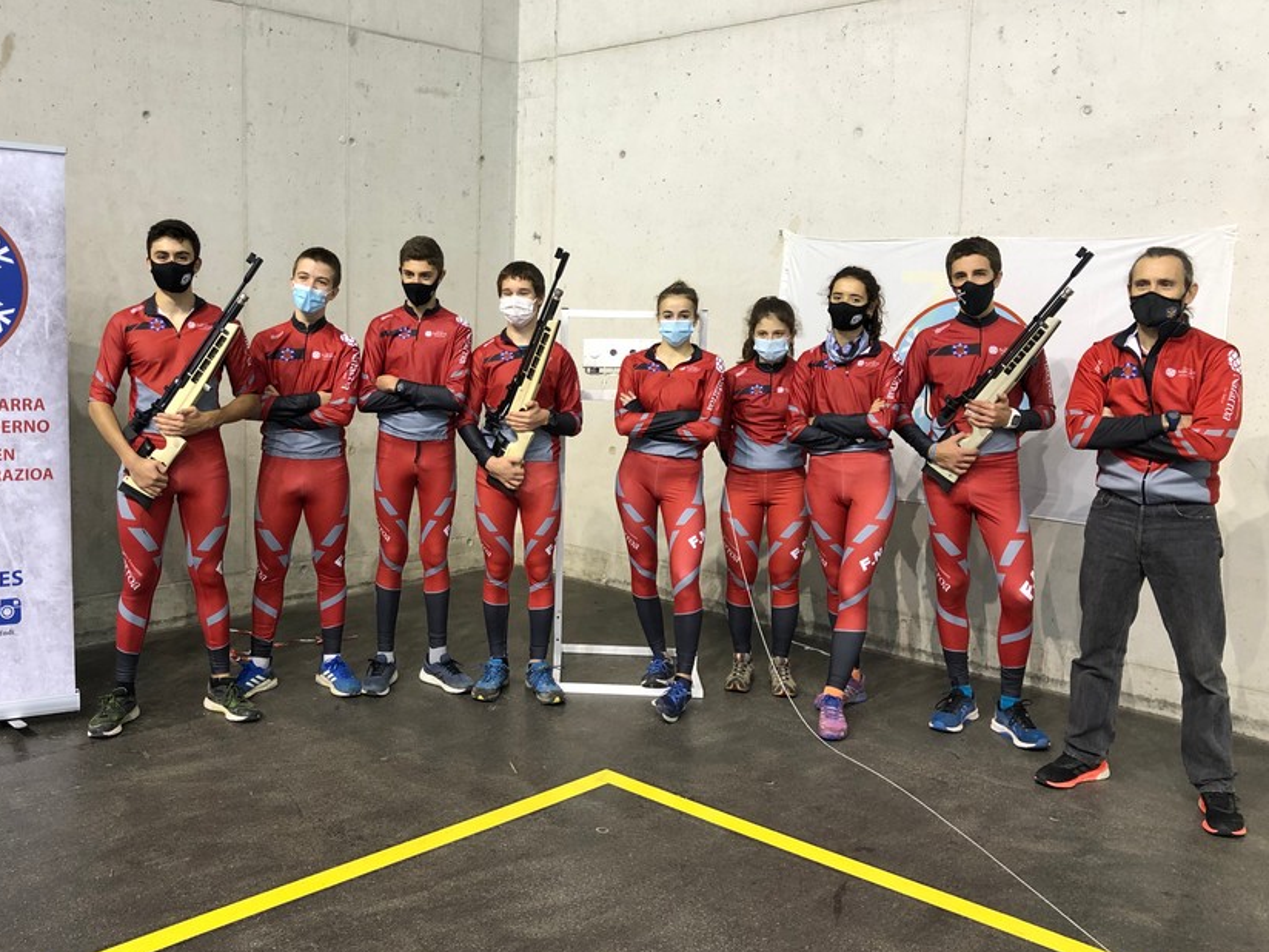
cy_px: 442
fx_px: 1246
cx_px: 514
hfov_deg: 53.6
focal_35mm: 34
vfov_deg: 41.8
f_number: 1.8
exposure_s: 1/20
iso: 32
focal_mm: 4
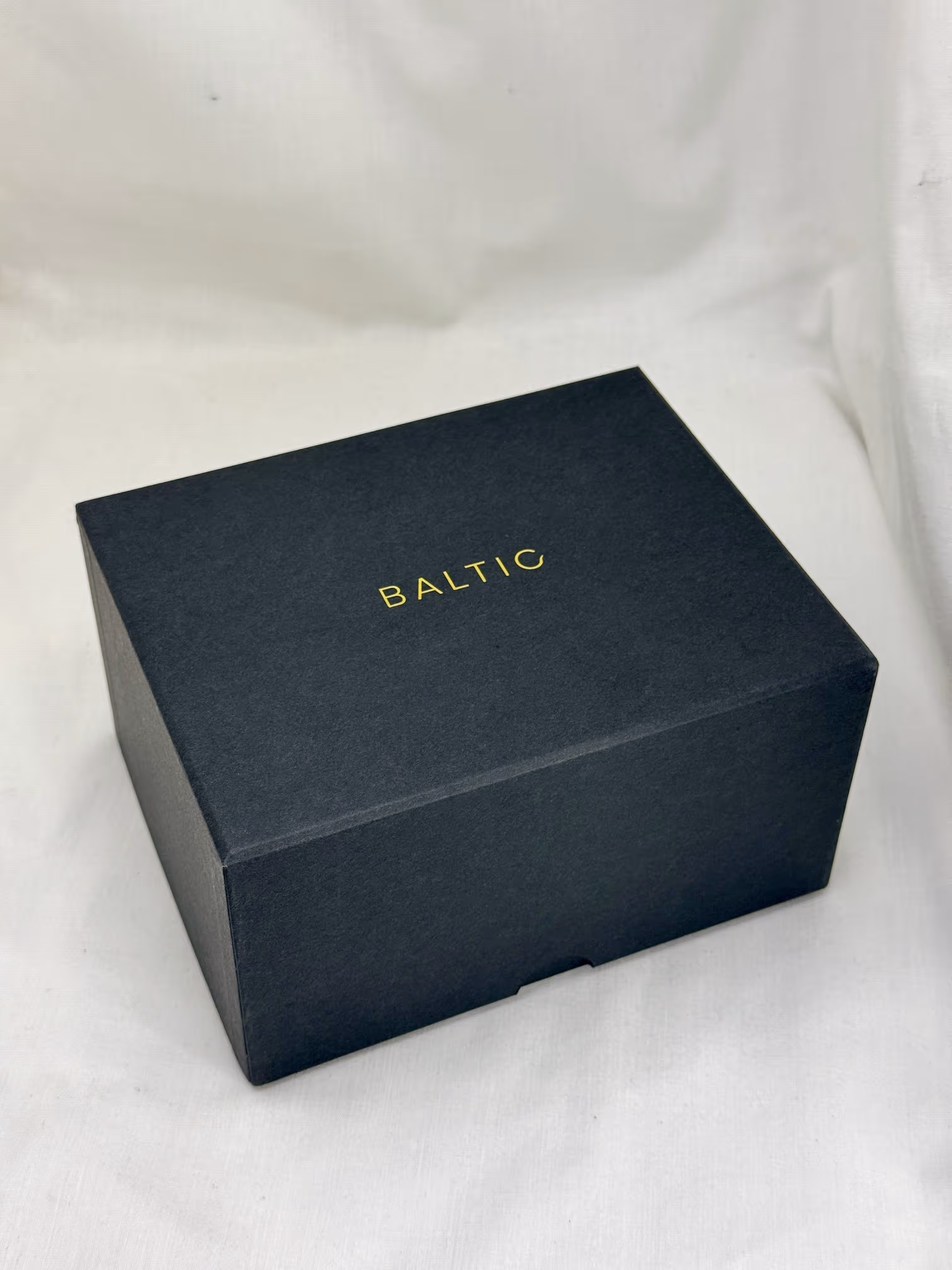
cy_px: 635
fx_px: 1760
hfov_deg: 30.3
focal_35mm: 48
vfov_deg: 39.7
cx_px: 476
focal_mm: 6.76
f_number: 1.78
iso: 64
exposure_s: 1/121
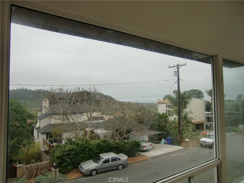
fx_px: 169
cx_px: 122
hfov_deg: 71.6
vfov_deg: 56.8
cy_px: 92
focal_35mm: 24
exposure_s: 1/800
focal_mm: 4.3
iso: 64
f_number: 3.2
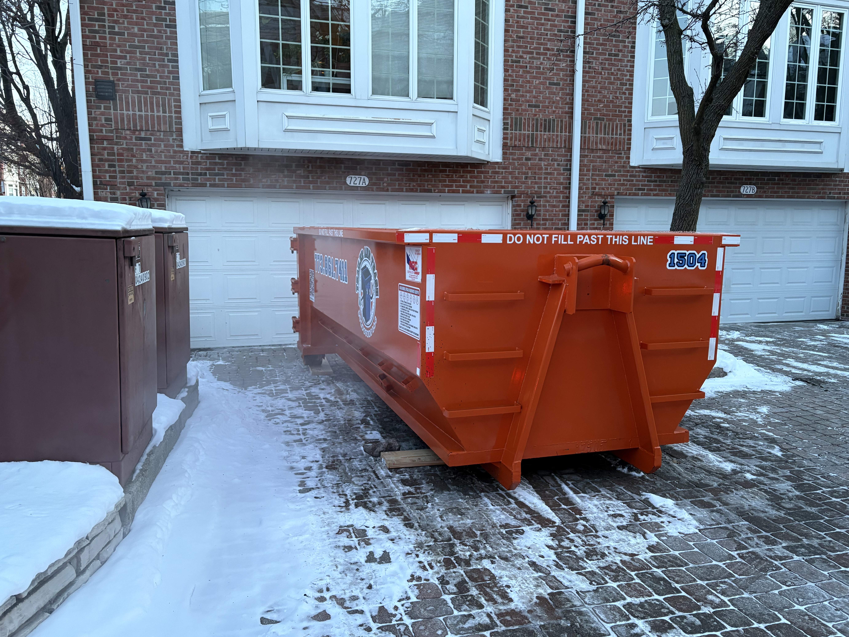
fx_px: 662
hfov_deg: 65.3
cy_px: 326
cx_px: 440
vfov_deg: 51.3
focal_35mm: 27
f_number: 1.6
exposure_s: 1/51
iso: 200
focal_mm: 5.96
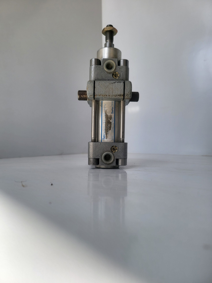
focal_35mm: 24
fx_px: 196
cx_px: 106
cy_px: 142
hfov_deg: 56.8
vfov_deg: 71.6
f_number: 1.8
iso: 40
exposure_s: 1/922
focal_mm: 5
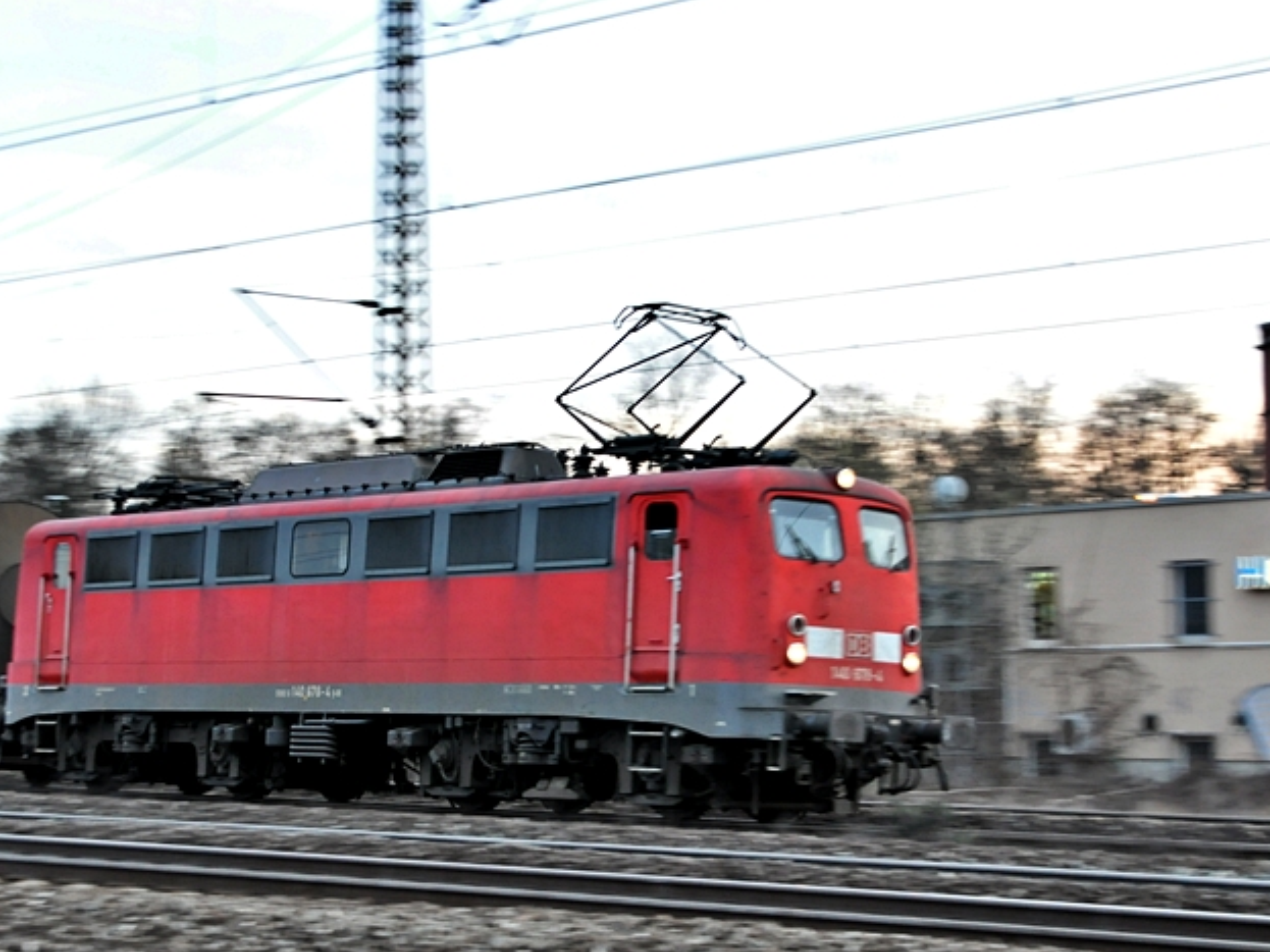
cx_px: 640
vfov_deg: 20.7
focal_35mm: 71
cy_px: 577
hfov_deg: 27.4
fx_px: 2604
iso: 800
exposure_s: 1/40
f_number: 4.2
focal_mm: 30
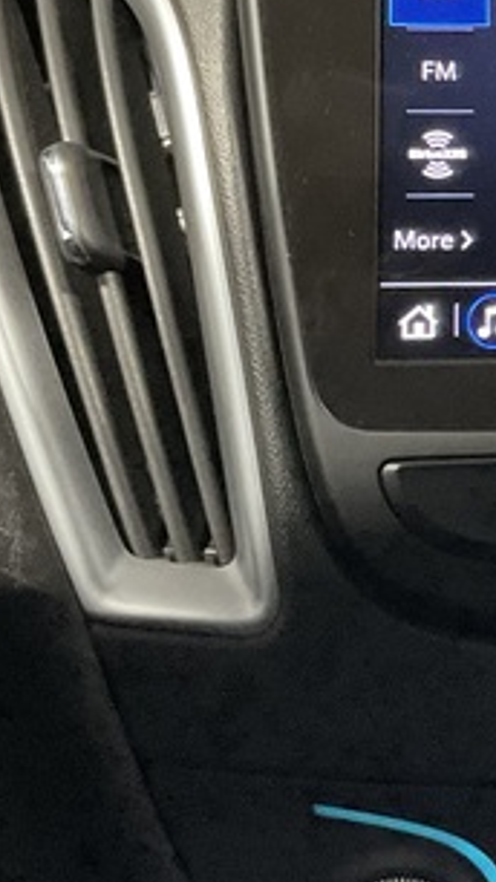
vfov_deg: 21.3
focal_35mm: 99
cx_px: 839
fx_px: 2316
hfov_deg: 11.5
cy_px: 164
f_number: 1.8
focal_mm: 3
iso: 160
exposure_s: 1/60
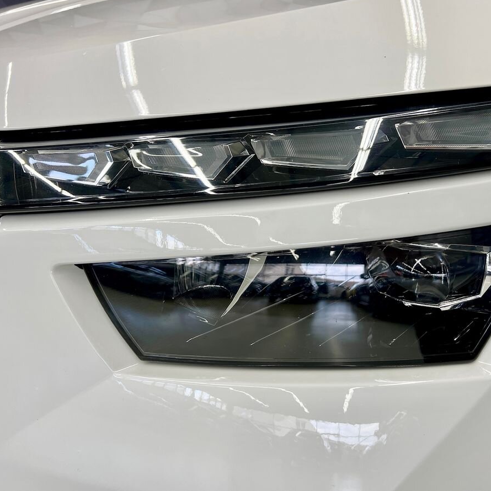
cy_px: 244
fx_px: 497
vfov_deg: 52.5
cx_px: 312
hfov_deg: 51.9
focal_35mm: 31
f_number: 1.5
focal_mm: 5.7
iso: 80
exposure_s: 1/121
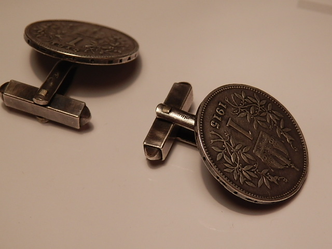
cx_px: 166
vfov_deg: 22.3
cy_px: 124
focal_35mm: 66
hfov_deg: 29.4
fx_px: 633
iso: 250
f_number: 4.4
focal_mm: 11.9
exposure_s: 1/100
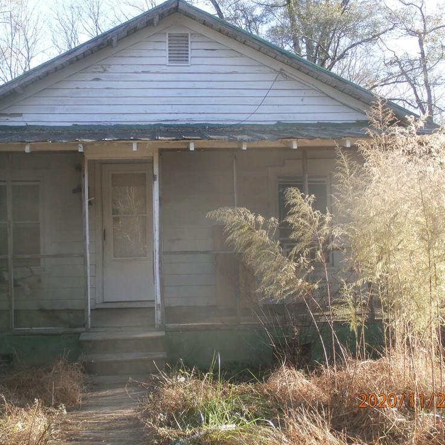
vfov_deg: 40.0
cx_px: 169
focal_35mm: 42
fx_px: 611
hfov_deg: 39.8
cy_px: 215
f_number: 3.4
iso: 100
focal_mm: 6
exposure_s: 1/100
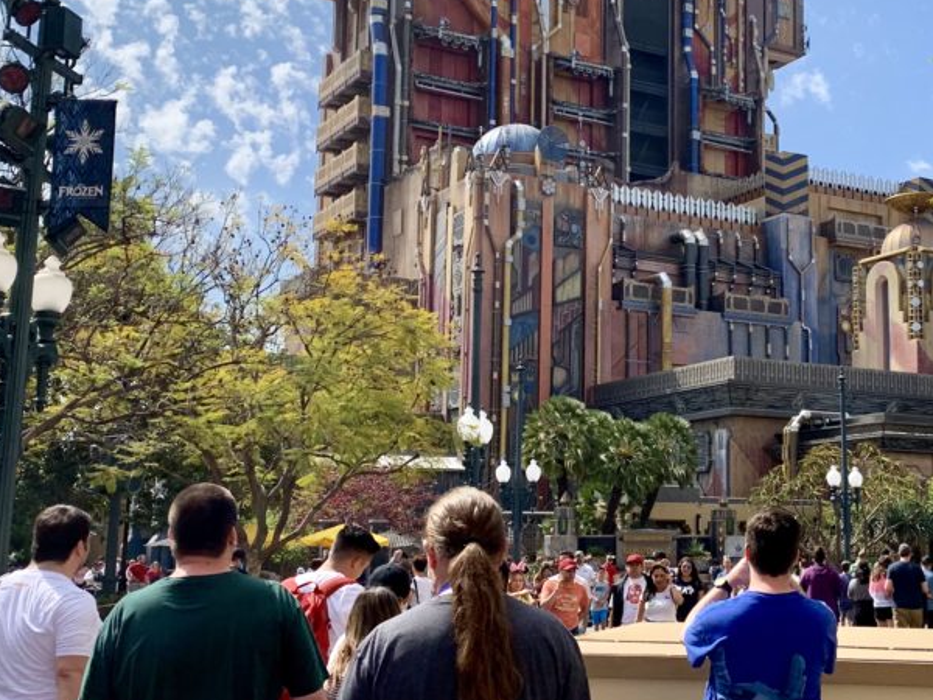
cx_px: 725
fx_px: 1402
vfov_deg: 28.0
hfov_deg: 35.8
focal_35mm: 52
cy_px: 328
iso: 25
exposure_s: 1/2075
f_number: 1.8
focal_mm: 4.25
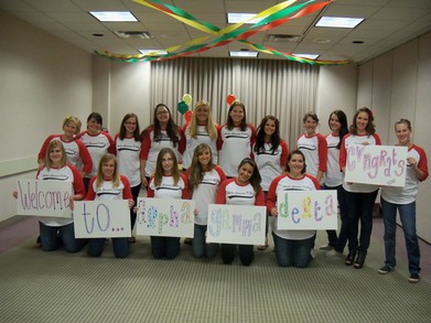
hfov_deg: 52.6
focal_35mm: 35
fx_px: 436
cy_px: 162
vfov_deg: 40.7
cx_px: 216
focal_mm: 6.2
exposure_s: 1/40
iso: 400
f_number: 3.5
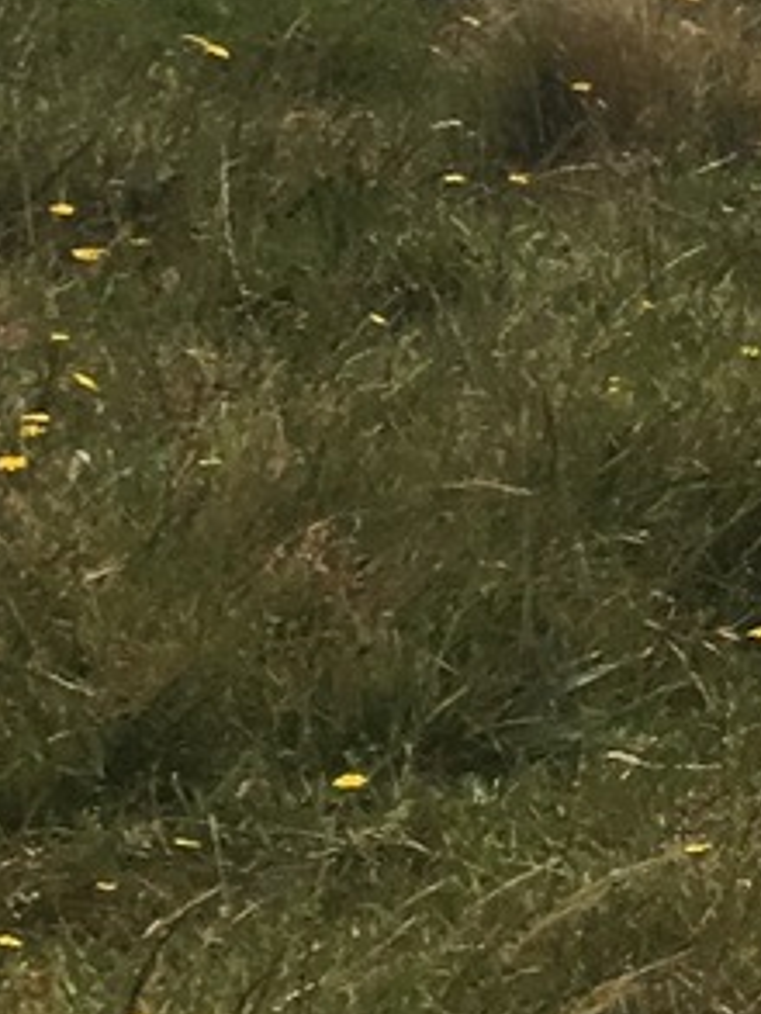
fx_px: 5800
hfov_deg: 5.9
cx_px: 3445
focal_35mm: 198
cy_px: 28
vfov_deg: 9.9
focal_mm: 4.15
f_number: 2.2
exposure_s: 1/2262
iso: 25
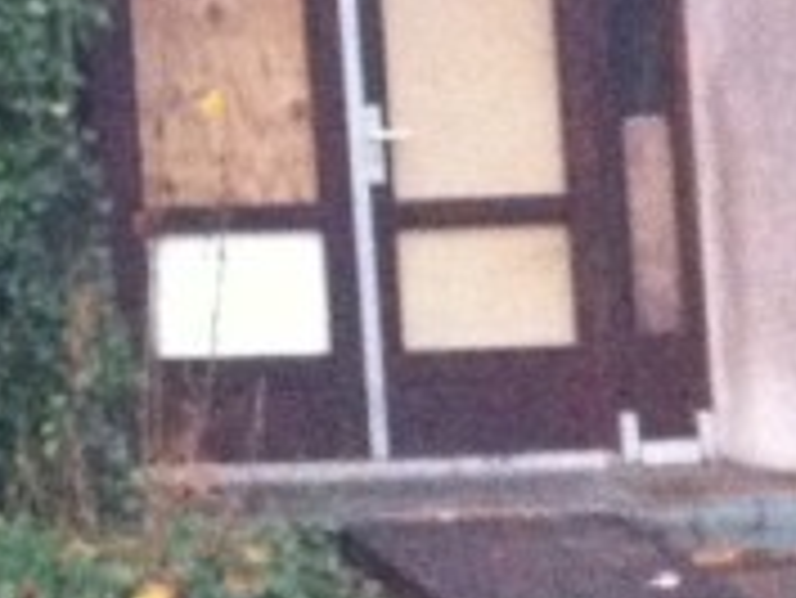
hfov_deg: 8.6
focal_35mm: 202
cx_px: -1358
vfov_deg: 7.1
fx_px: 4648
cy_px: -531
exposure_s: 1/17
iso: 640
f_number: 2.8
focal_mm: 3.85
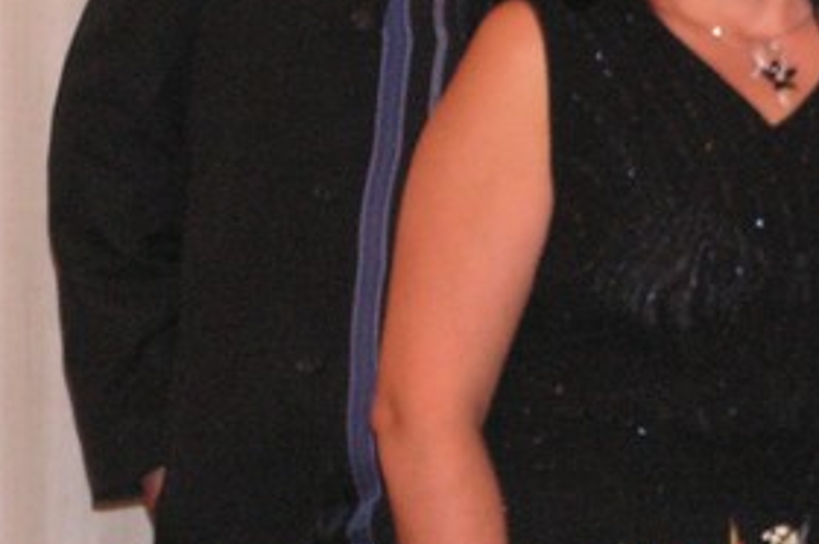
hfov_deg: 8.6
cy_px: -32
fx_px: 5408
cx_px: 997
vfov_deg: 5.7
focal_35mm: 238
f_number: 3.3
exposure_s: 1/80
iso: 200
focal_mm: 13.4
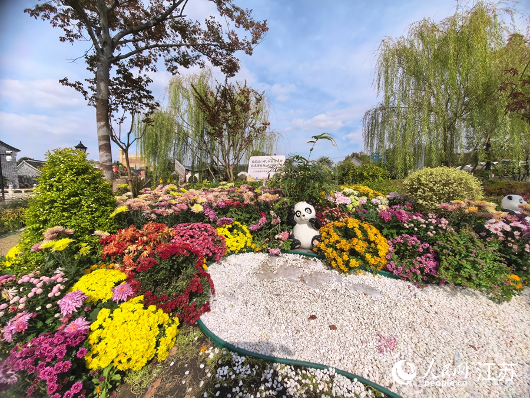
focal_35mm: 13
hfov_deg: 106.2
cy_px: 199
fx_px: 199
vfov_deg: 89.9
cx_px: 265
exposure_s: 1/2639
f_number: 2.2
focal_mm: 1.95
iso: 50
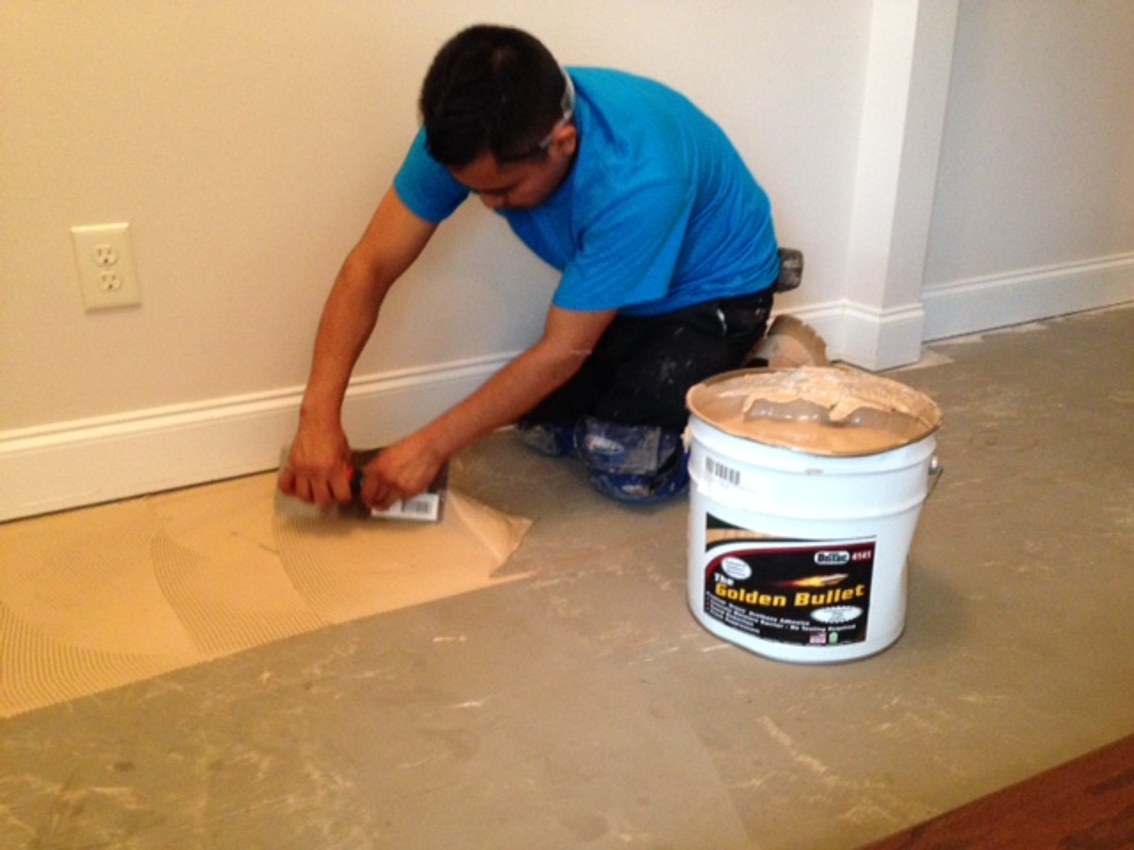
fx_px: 1081
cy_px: 425
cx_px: 567
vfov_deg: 42.9
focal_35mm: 33
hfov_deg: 55.4
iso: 320
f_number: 2.4
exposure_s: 1/20
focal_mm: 4.12
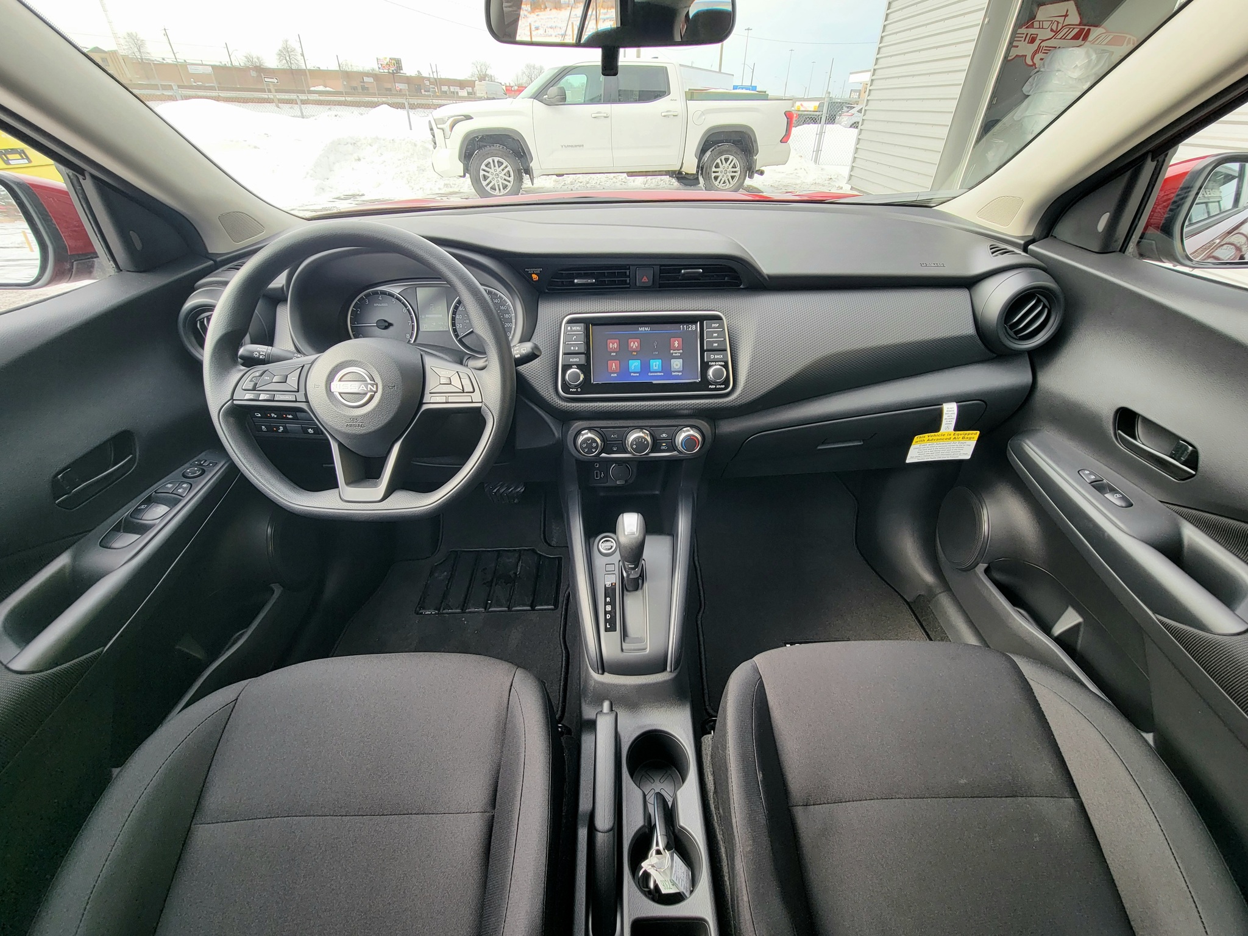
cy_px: 468
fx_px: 469
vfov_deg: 89.9
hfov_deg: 106.2
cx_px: 624
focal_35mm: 13
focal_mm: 2.2
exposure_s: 1/123
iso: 50
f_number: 2.2
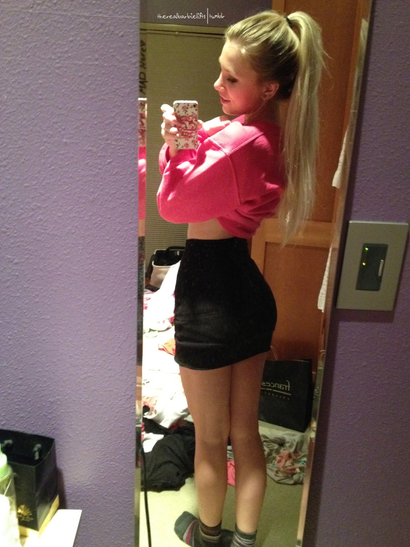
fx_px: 568
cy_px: 278
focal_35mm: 36
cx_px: 210
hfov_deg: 39.7
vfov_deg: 51.3
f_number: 2.4
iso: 640
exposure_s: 1/15
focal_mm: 4.28
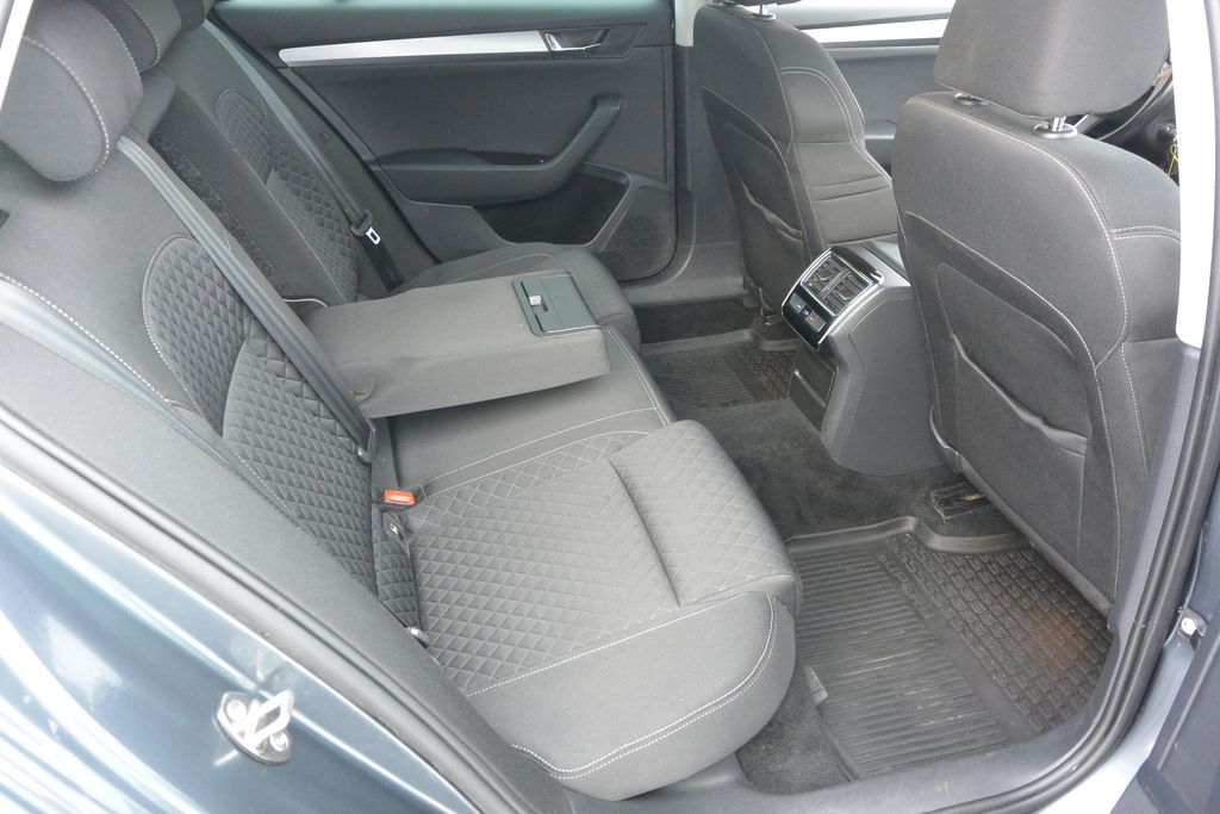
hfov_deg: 67.4
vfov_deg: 47.9
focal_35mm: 27
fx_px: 915
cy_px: 407
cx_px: 610
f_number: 3.5
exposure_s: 1/60
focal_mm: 10
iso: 800
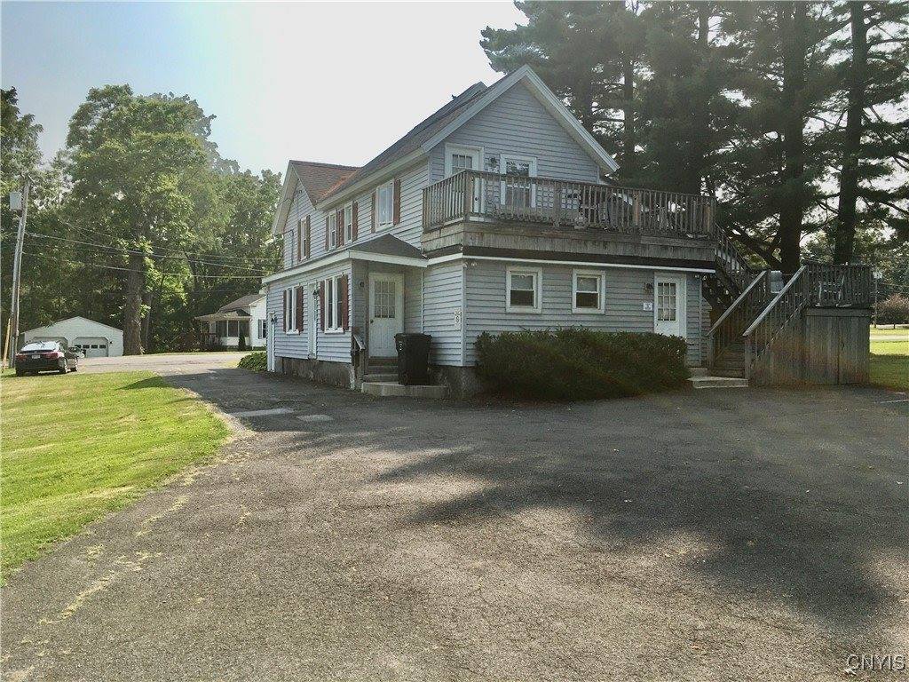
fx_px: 762
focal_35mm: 29
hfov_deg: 61.7
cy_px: 341
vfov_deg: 48.2
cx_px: 454
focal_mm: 4.15
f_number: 2.2
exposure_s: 1/1709
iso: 25
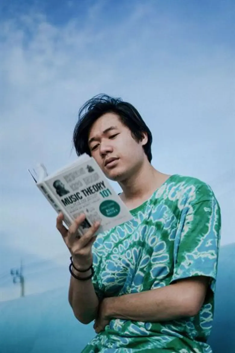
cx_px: 118
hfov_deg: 27.0
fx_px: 490
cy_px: 176
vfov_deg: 39.6
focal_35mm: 50
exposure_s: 1/6400
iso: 100
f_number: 1.8
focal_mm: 50
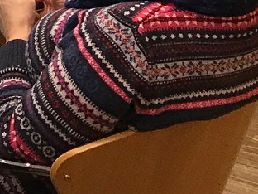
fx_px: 1349
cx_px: -364
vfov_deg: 7.5
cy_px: -323
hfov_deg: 9.7
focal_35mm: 181
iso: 25
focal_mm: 3.99
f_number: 1.8
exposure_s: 1/33
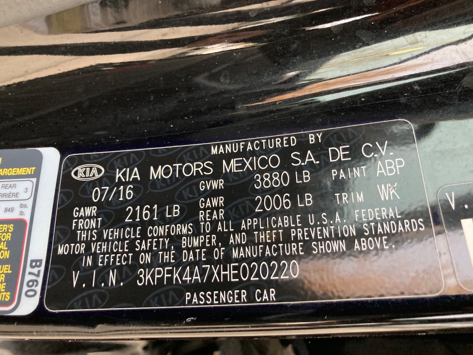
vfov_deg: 49.7
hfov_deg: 63.4
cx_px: 236
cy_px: 178
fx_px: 383
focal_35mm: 28
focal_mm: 3.99
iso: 250
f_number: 1.8
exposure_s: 1/60
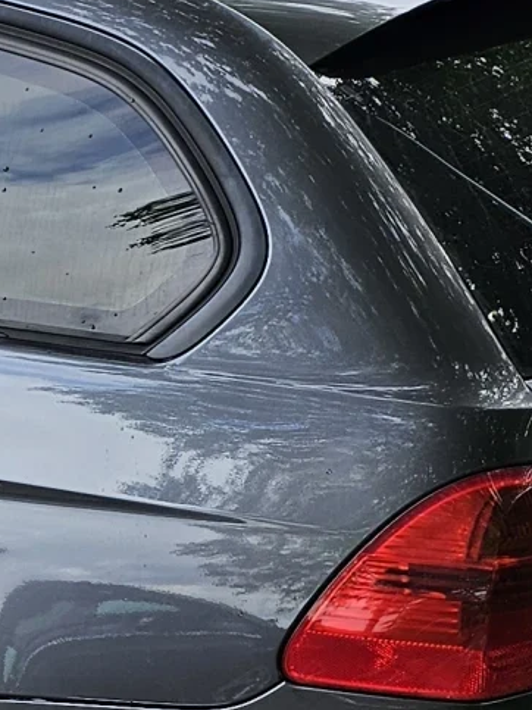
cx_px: -401
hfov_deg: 11.3
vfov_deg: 15.9
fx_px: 2501
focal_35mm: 122
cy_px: 692
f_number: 1.7
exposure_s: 1/180
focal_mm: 6.3
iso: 12
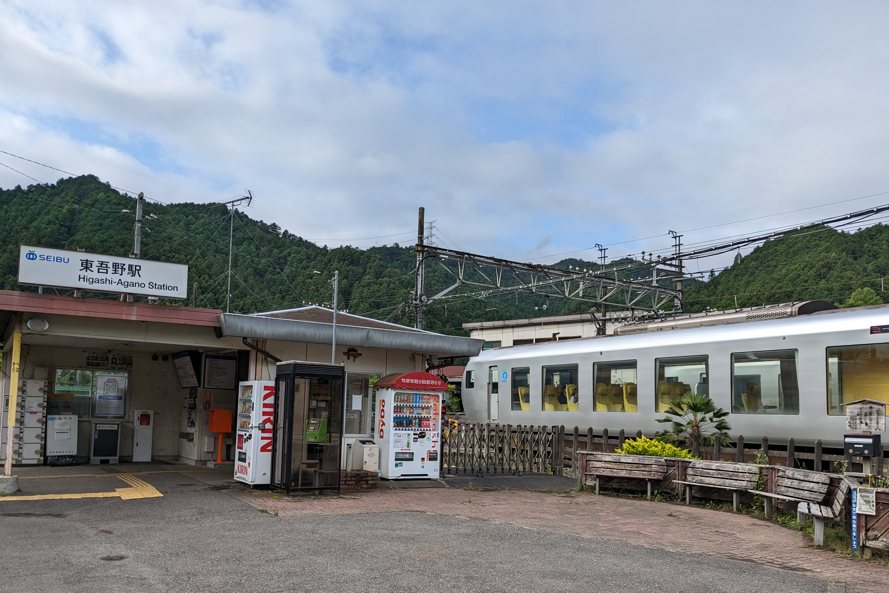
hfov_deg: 63.7
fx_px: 716
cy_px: 343
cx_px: 453
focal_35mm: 29
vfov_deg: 44.8
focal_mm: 4.38
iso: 59
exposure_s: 1/2924
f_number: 1.73
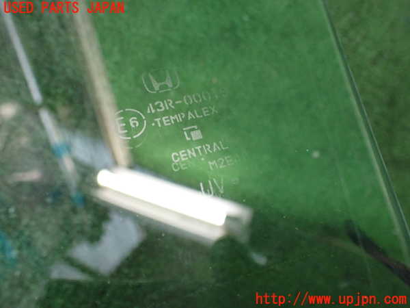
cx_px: 205
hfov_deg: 60.0
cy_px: 154
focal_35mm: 30
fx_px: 355
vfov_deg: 46.8
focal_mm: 5.4
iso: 800
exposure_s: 1/60
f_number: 2.3
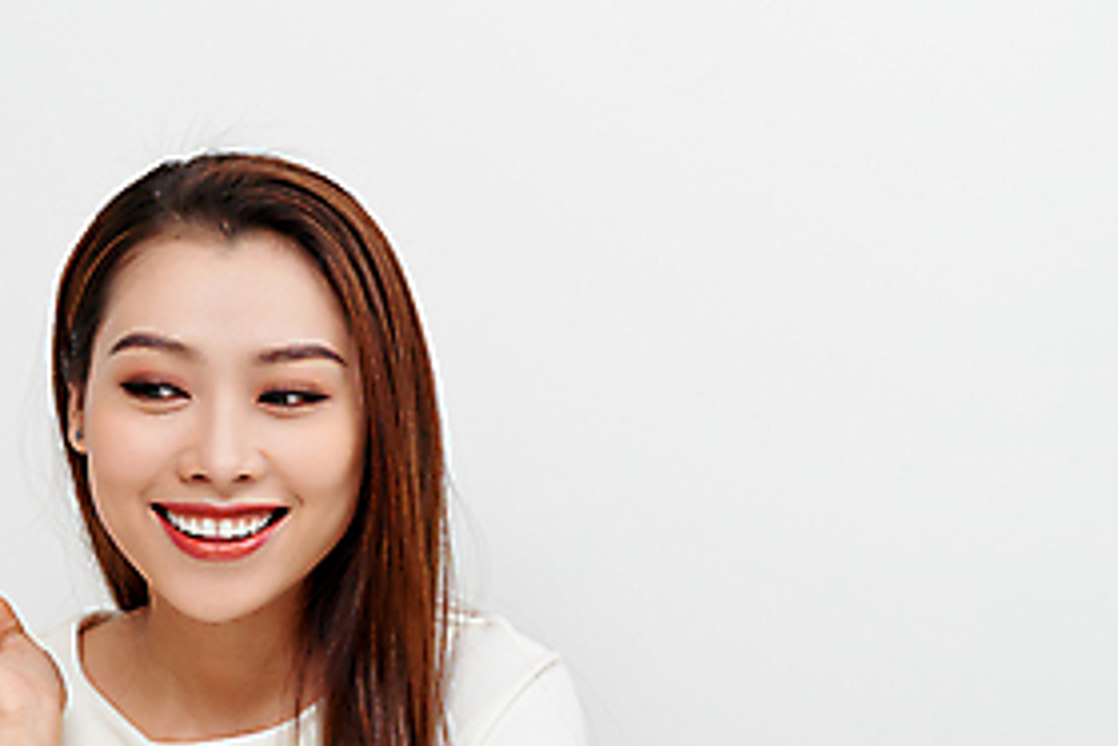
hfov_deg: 18.9
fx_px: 3325
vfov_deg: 12.7
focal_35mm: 107
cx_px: 196
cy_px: 646
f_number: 4
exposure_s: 1/125
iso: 200
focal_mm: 50
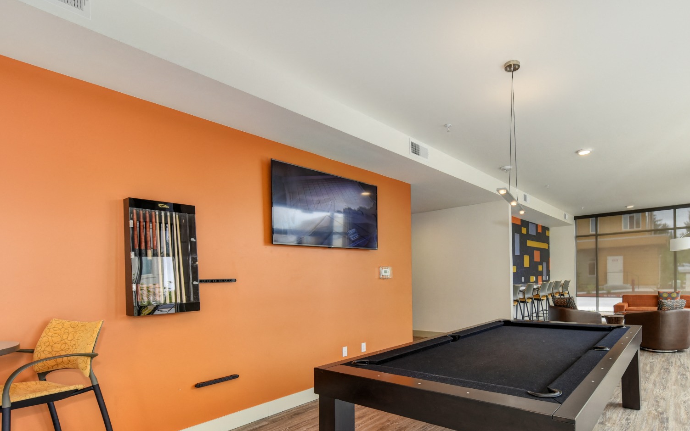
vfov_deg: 60.9
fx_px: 357
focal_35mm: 19
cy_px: 284
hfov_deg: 86.0
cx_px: 437
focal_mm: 14
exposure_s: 1/160
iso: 1600
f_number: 6.3
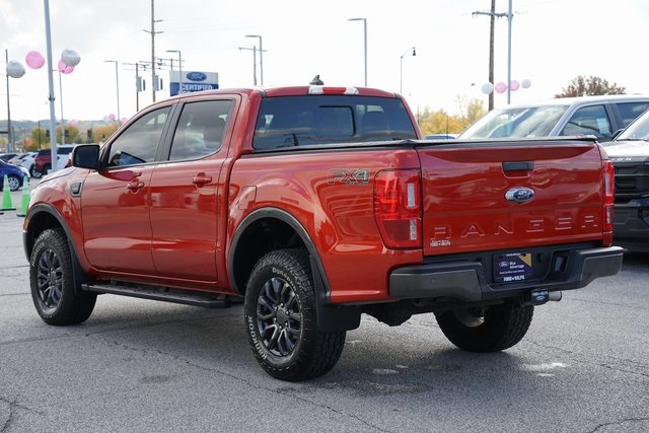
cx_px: 324
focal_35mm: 64
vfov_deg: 21.3
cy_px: 216
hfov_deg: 31.4
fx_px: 1154
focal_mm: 64
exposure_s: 1/125
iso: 100
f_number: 7.1
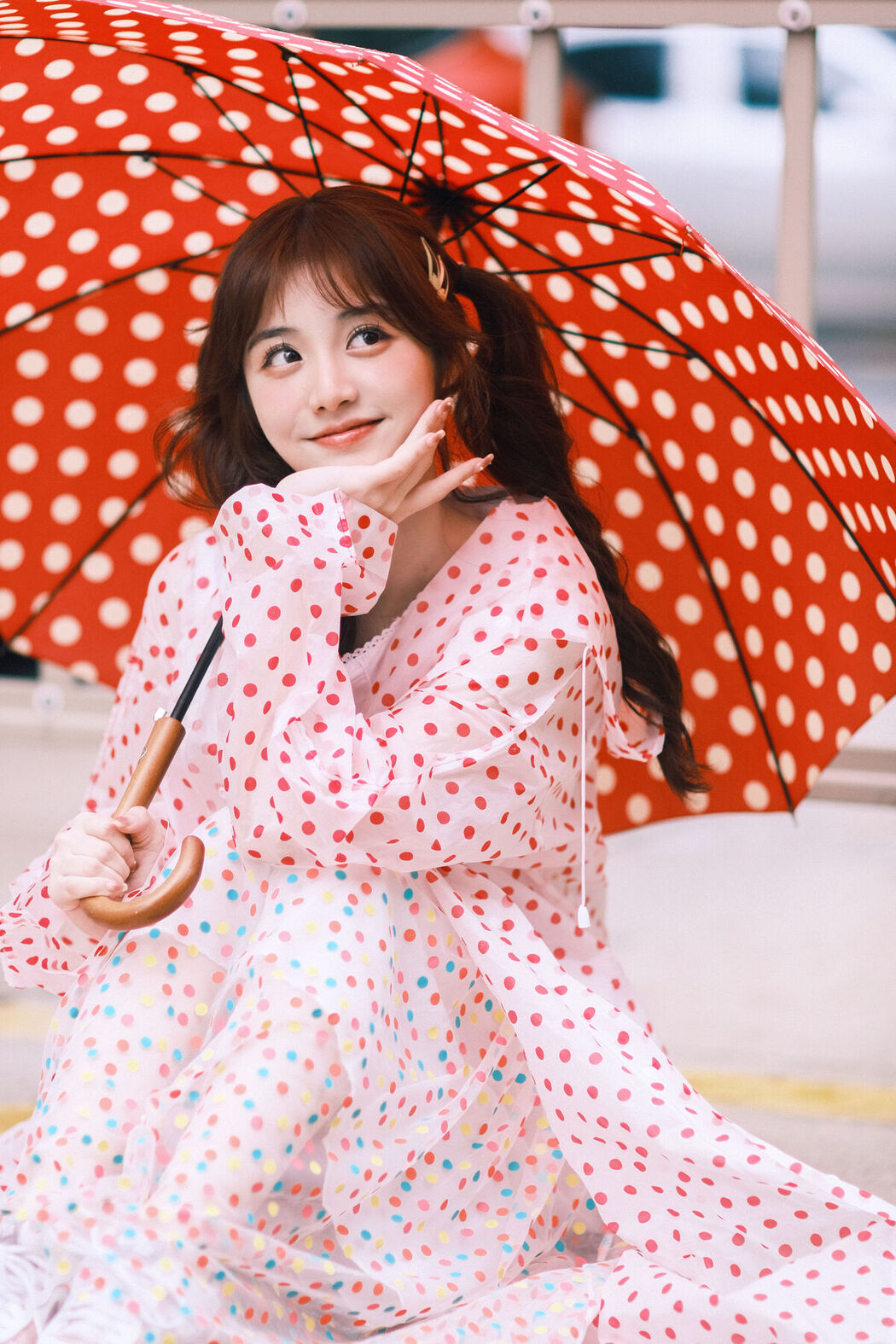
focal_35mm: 128
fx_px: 4778
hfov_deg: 10.7
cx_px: 448
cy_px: 672
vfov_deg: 16.0
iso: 800
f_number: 1.6
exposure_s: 1/500
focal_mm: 85
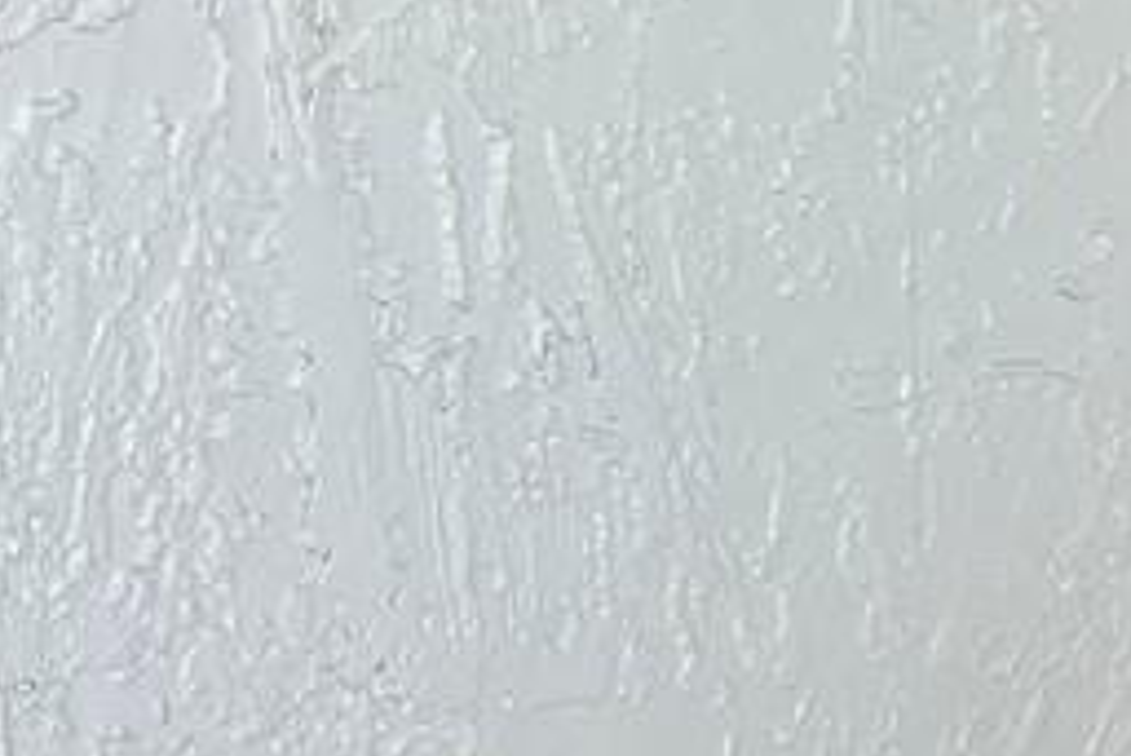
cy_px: -159
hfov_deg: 10.8
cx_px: 2492
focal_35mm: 169
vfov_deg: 8.1
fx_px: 5312
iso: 50
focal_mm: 5.1
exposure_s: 1/447
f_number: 1.6
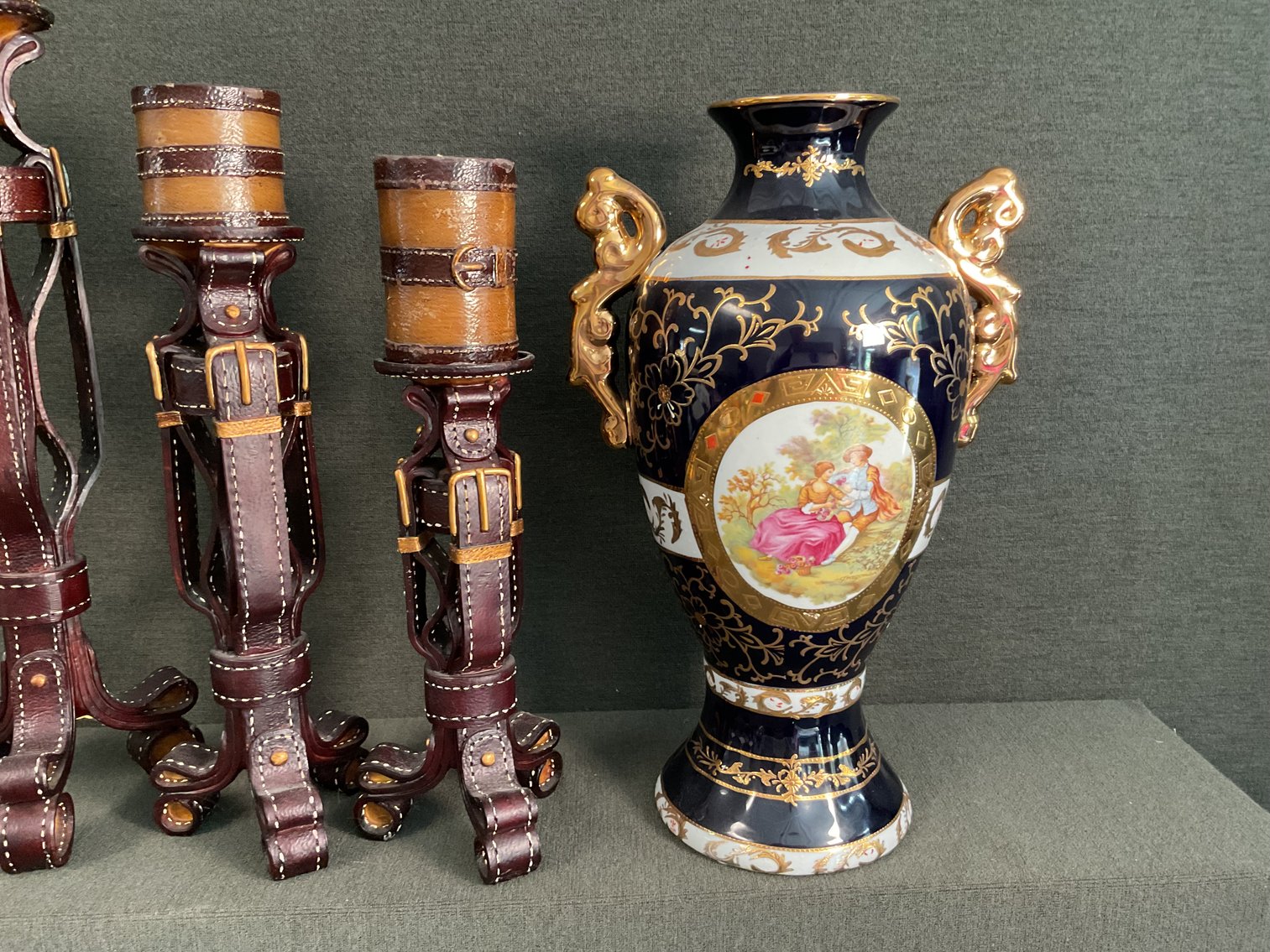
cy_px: 476
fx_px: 1064
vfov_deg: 48.2
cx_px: 635
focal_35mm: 29
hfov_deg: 61.7
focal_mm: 3
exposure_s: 1/40
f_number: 1.8
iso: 250
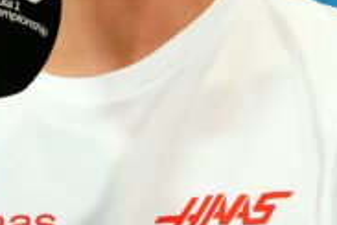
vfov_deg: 0.8
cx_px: -110
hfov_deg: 1.2
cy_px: -24
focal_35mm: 1677
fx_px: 15697
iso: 10000
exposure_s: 1/250
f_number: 6.3
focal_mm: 400
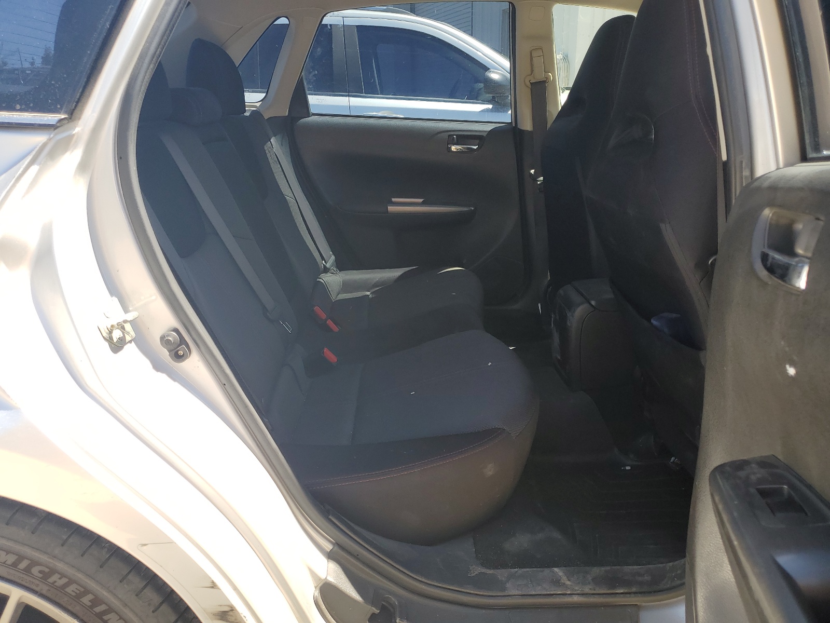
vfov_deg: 53.1
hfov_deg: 67.3
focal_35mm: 26
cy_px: 312
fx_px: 623
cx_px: 415
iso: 50
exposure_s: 1/476
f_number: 1.5
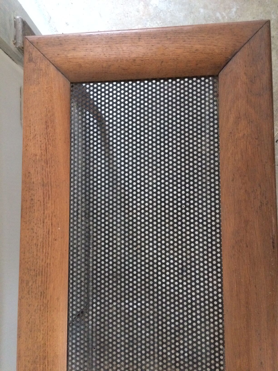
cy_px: 186
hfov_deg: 48.2
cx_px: 139
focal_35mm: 29
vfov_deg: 61.7
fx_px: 311
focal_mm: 4.15
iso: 250
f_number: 2.2
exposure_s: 1/25
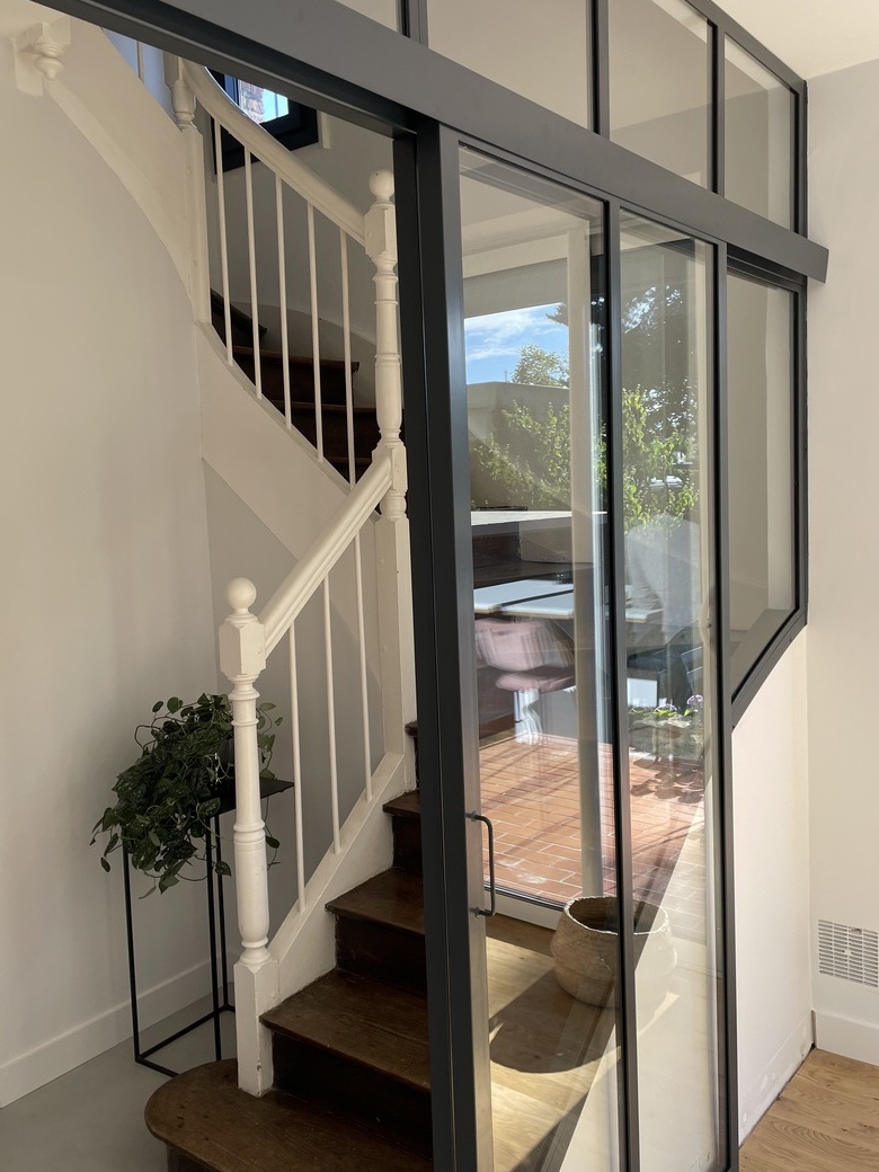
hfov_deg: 46.8
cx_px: 460
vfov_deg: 60.0
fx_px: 1016
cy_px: 588
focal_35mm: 30
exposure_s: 1/213
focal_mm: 4.2
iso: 32
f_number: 1.6
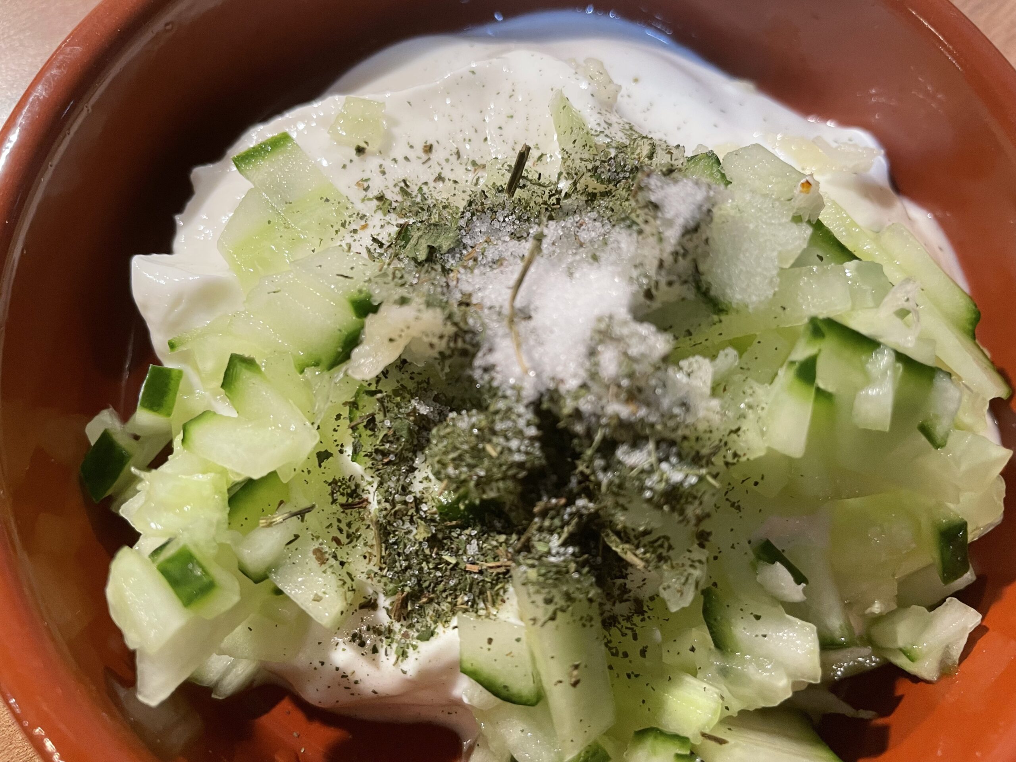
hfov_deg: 67.3
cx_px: 508
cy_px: 381
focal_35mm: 26
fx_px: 763
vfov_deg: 53.1
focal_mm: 4.2
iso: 160
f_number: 1.6
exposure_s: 1/50
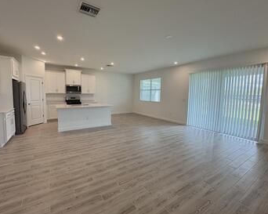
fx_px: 127
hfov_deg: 93.1
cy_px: 103
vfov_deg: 80.3
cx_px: 126
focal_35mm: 16
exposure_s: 1/120
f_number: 2.2
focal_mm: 2.22
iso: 80
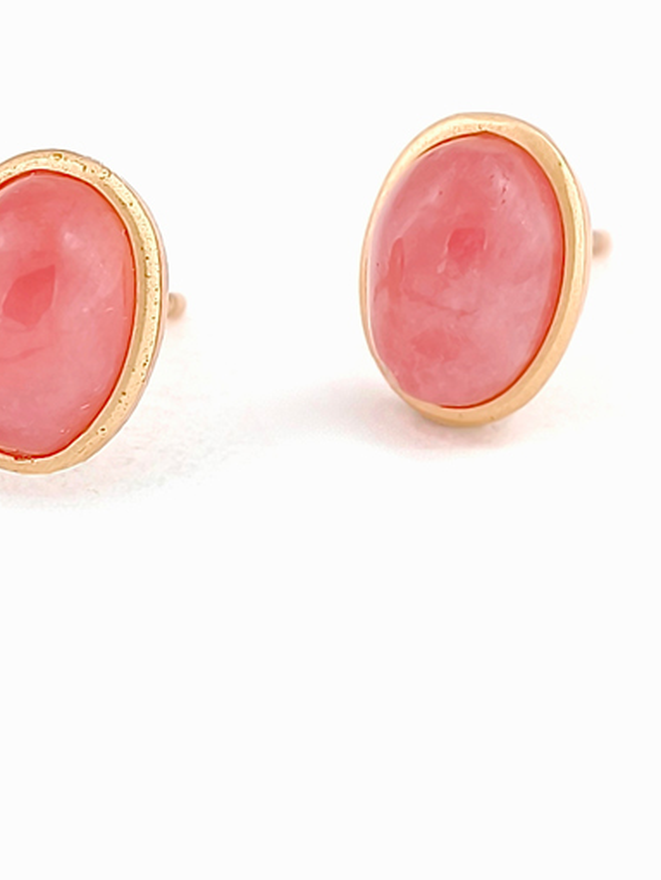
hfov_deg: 4.0
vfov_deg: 5.4
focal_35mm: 368
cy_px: 307
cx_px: 269
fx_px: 9358
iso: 125
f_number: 2.67
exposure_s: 1/161
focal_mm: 22.48
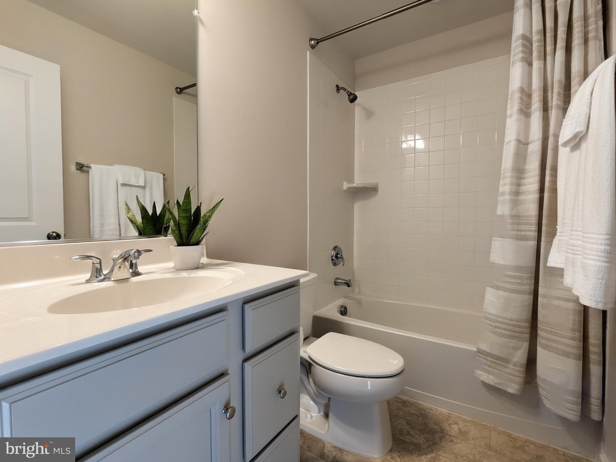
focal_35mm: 16
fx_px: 285
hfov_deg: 94.5
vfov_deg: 78.1
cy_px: 231
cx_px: 308
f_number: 2.2
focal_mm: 2.35
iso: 51
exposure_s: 1/24
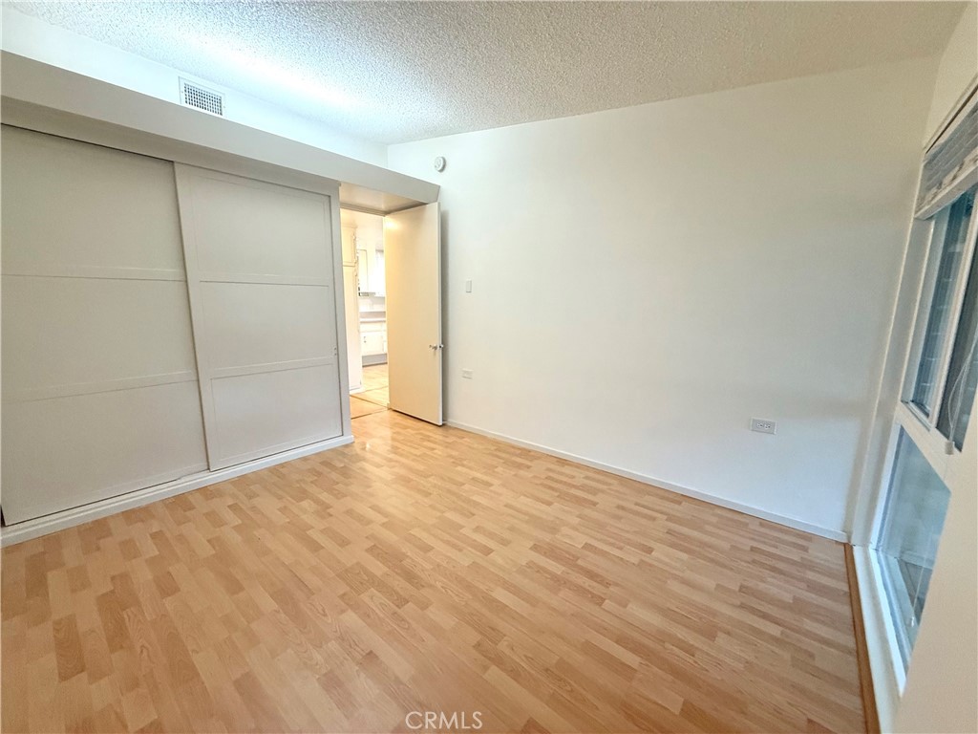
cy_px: 367
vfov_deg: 85.7
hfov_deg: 102.1
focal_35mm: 14
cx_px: 489
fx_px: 396
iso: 250
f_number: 2.2
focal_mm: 2.22
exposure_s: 1/60
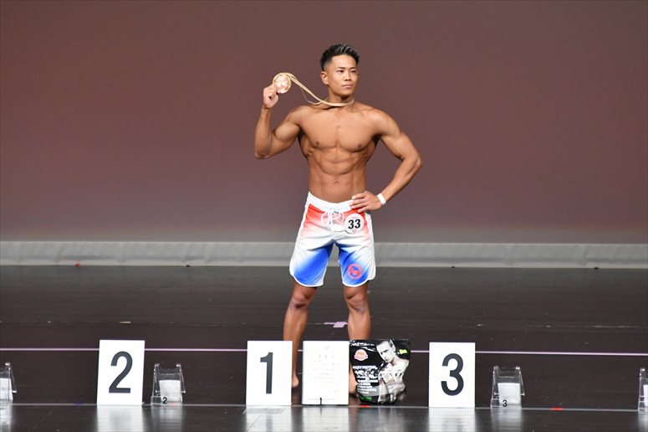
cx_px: 324
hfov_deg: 6.0
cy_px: 216
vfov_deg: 4.0
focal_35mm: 345
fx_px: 6207
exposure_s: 1/400
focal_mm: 230
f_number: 5.6
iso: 4000
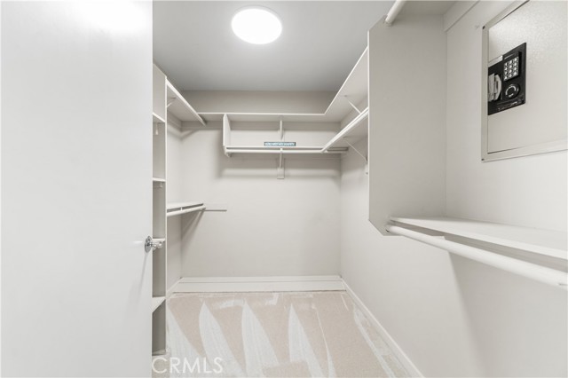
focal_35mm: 15
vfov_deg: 77.3
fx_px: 237
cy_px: 189
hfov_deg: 100.4
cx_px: 284
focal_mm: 10
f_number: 8
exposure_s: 1/2
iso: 100
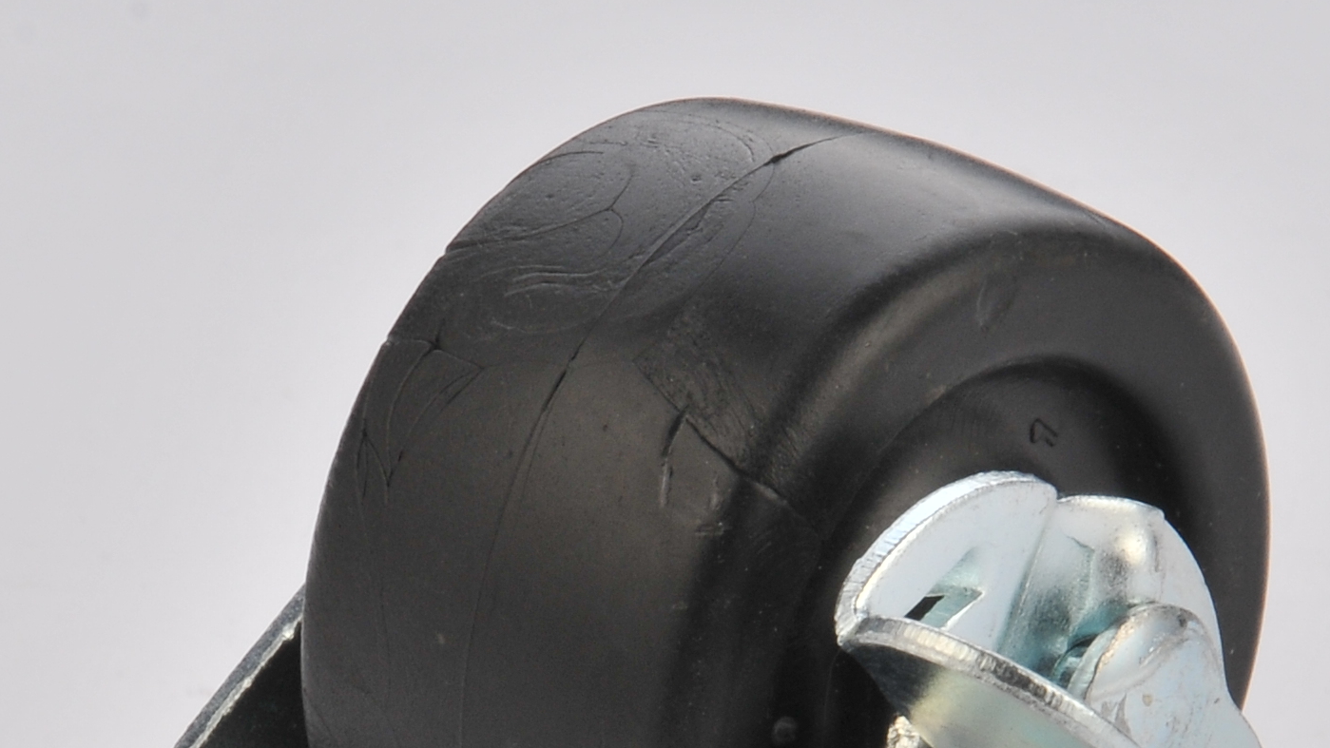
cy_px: 908
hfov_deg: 6.6
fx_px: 11532
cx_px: 523
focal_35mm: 327
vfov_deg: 3.7
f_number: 22
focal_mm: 68
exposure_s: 1/125
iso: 200
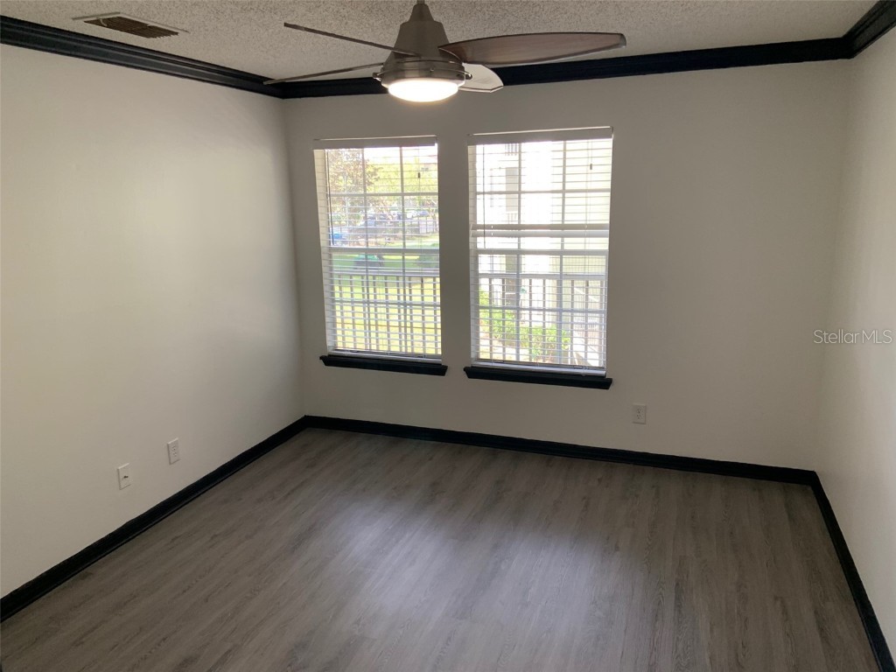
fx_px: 673
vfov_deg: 53.1
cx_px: 448
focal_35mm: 26
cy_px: 336
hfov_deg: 67.3
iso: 64
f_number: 1.8
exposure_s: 1/60
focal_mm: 4.25
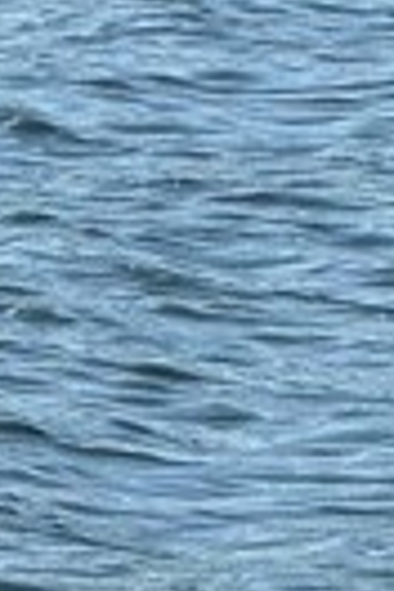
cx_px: -730
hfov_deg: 1.9
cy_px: -833
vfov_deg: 2.8
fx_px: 11885
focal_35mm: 724
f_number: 2.8
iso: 50
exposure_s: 1/1148
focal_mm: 15.66
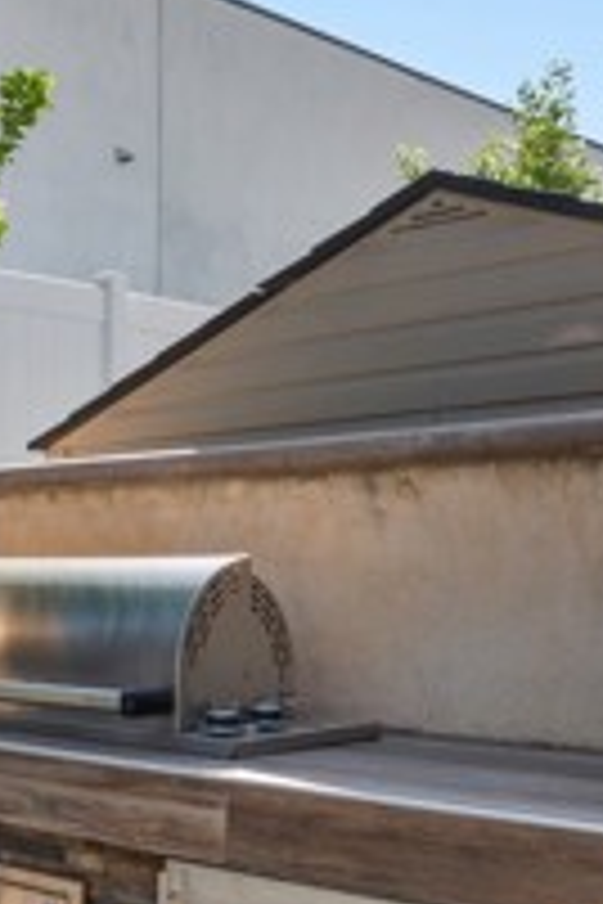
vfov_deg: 36.6
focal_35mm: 54
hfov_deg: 20.1
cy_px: 634
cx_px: -405
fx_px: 1345
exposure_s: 1/160
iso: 160
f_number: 8
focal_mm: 16.8
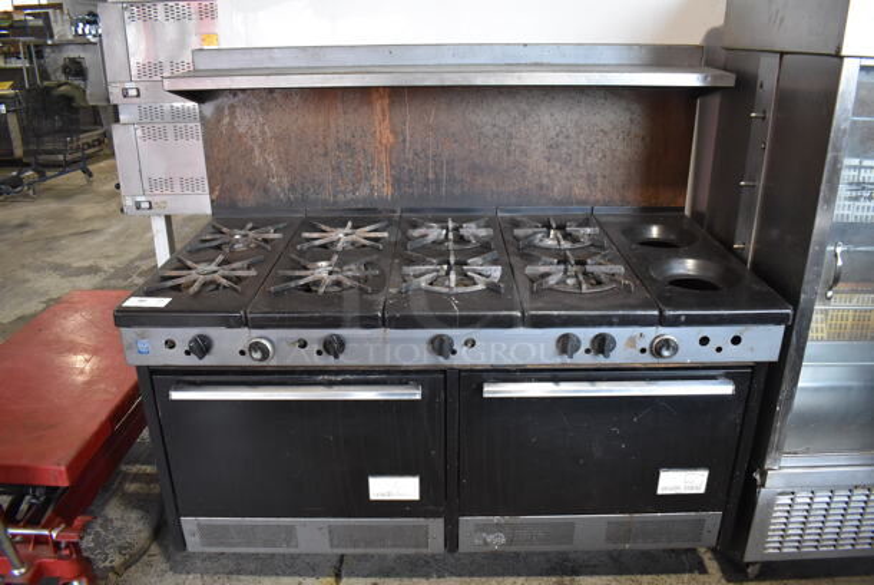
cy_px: 292
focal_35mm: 27
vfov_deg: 48.0
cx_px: 437
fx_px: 656
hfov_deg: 67.3
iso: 2000
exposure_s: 1/125
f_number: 3.5
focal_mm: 18
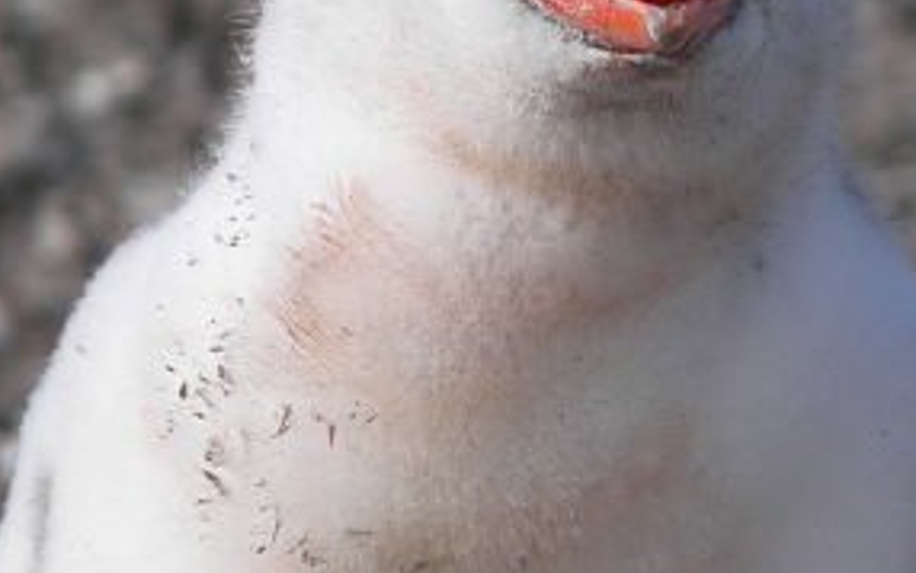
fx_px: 17931
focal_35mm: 718
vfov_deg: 1.8
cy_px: 37
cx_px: 490
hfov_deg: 2.9
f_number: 3.6
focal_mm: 58.5
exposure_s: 1/800
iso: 50
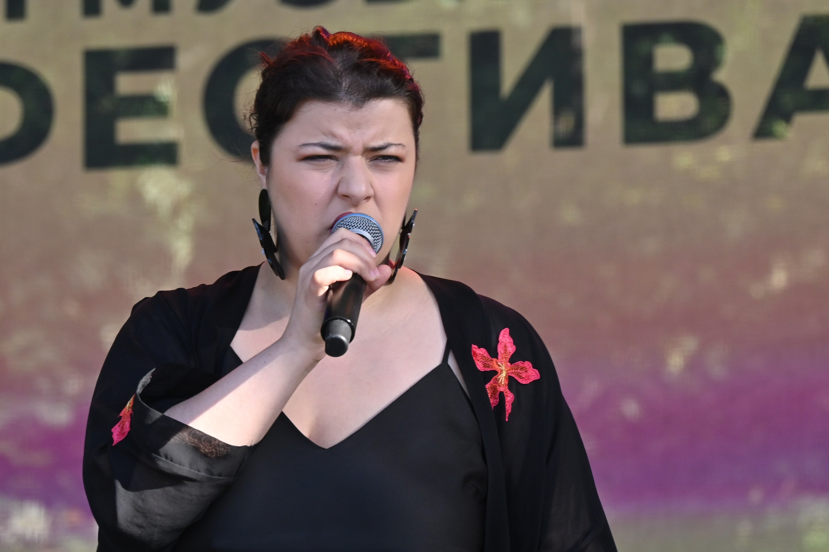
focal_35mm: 507
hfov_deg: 4.1
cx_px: 364
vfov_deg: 2.7
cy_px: 288
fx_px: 11672
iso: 400
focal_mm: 250
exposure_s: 1/250
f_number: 8
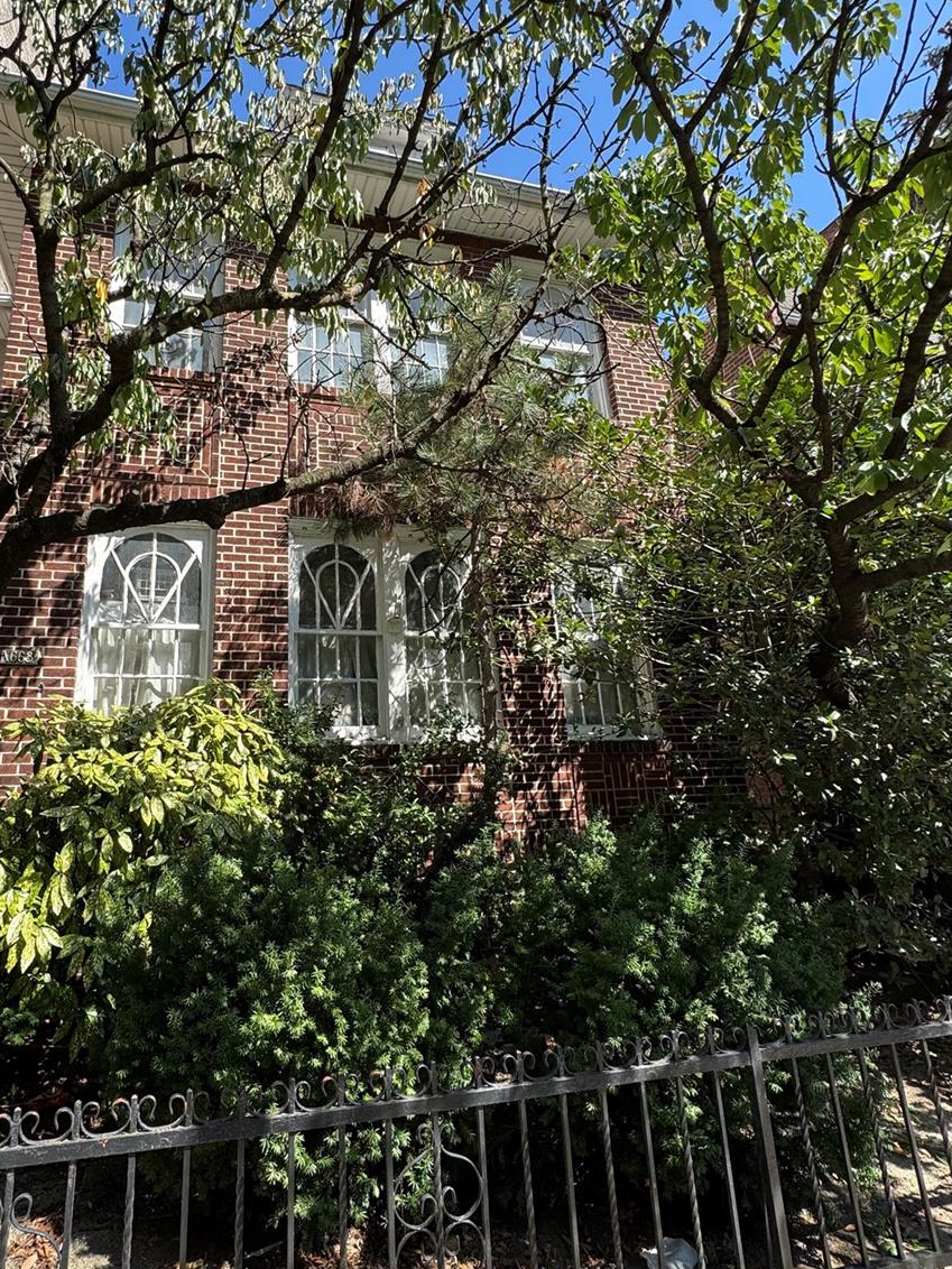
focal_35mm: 19
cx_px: 369
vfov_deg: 84.6
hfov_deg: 67.8
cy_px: 595
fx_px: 697
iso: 40
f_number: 2.2
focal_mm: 2.22
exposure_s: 1/445
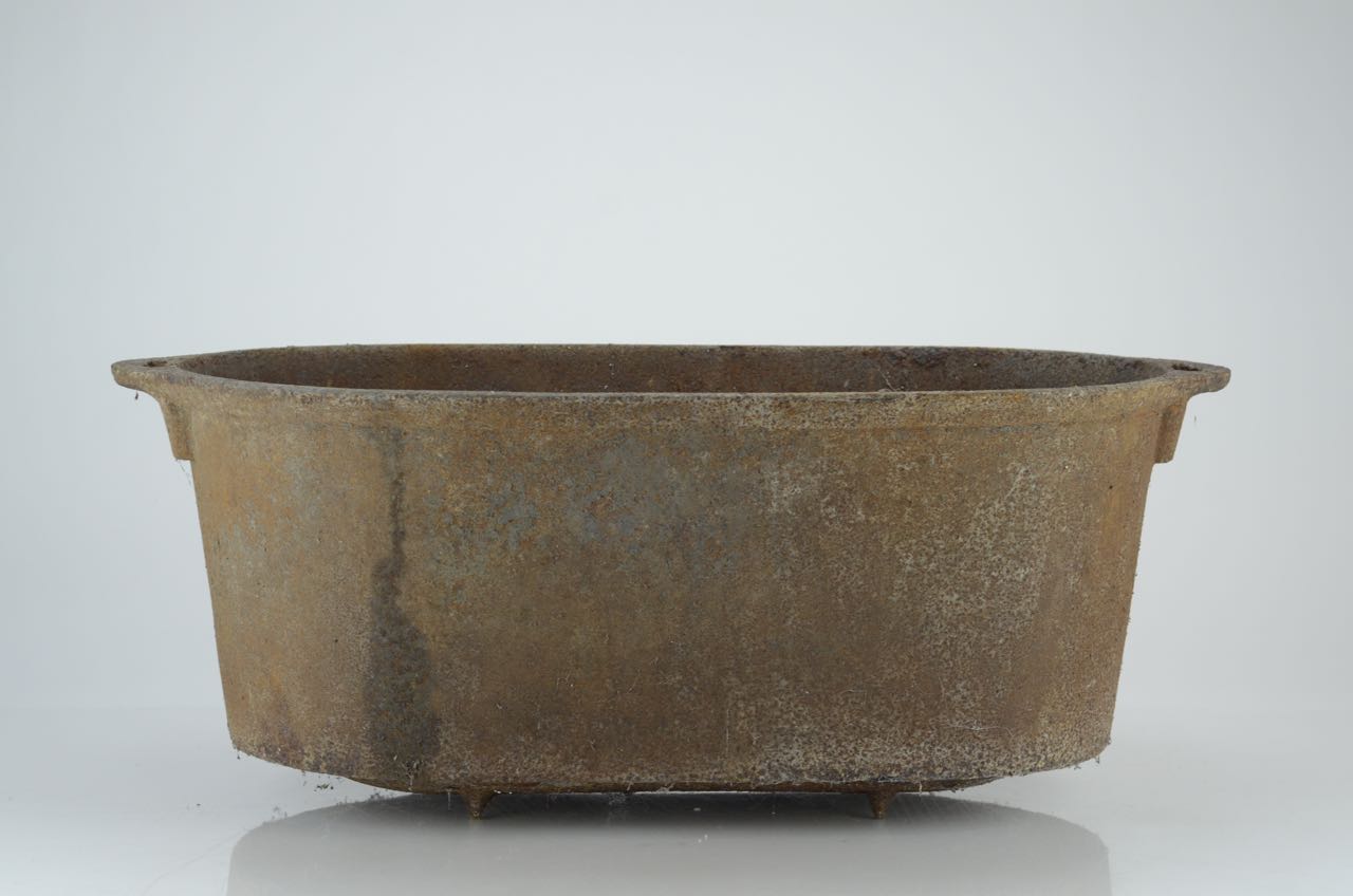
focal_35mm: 75
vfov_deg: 18.1
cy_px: 448
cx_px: 676
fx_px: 2813
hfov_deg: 27.0
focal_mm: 50
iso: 500
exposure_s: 1/125
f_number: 5.6
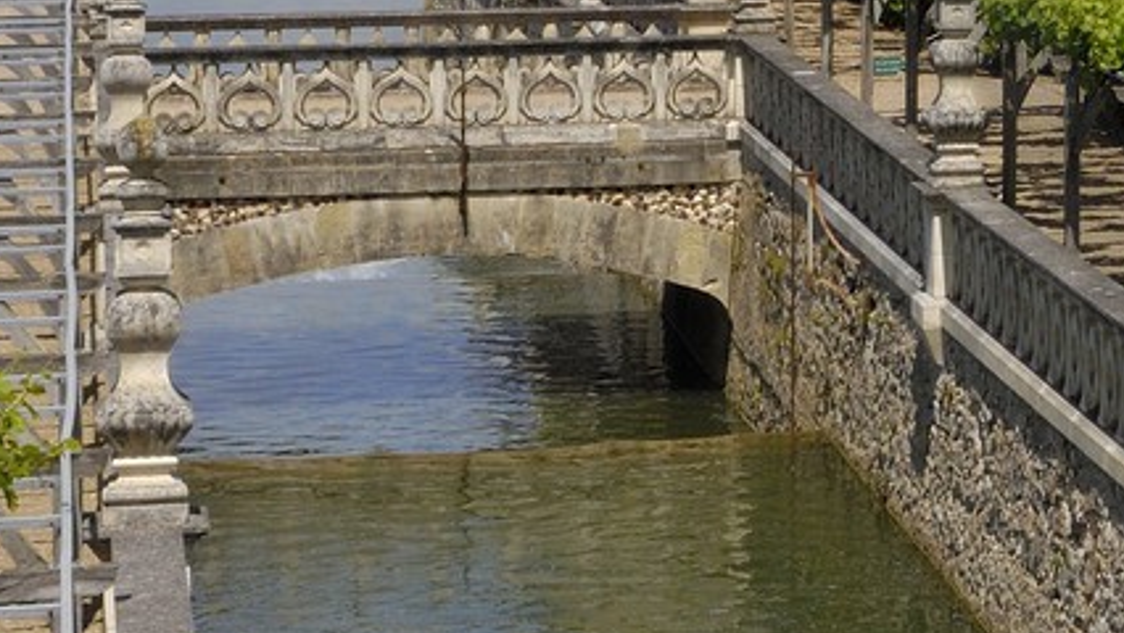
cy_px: -380
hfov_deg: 12.1
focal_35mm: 165
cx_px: 1945
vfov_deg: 7.2
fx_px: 4920
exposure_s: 1/160
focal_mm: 28
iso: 100
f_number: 11
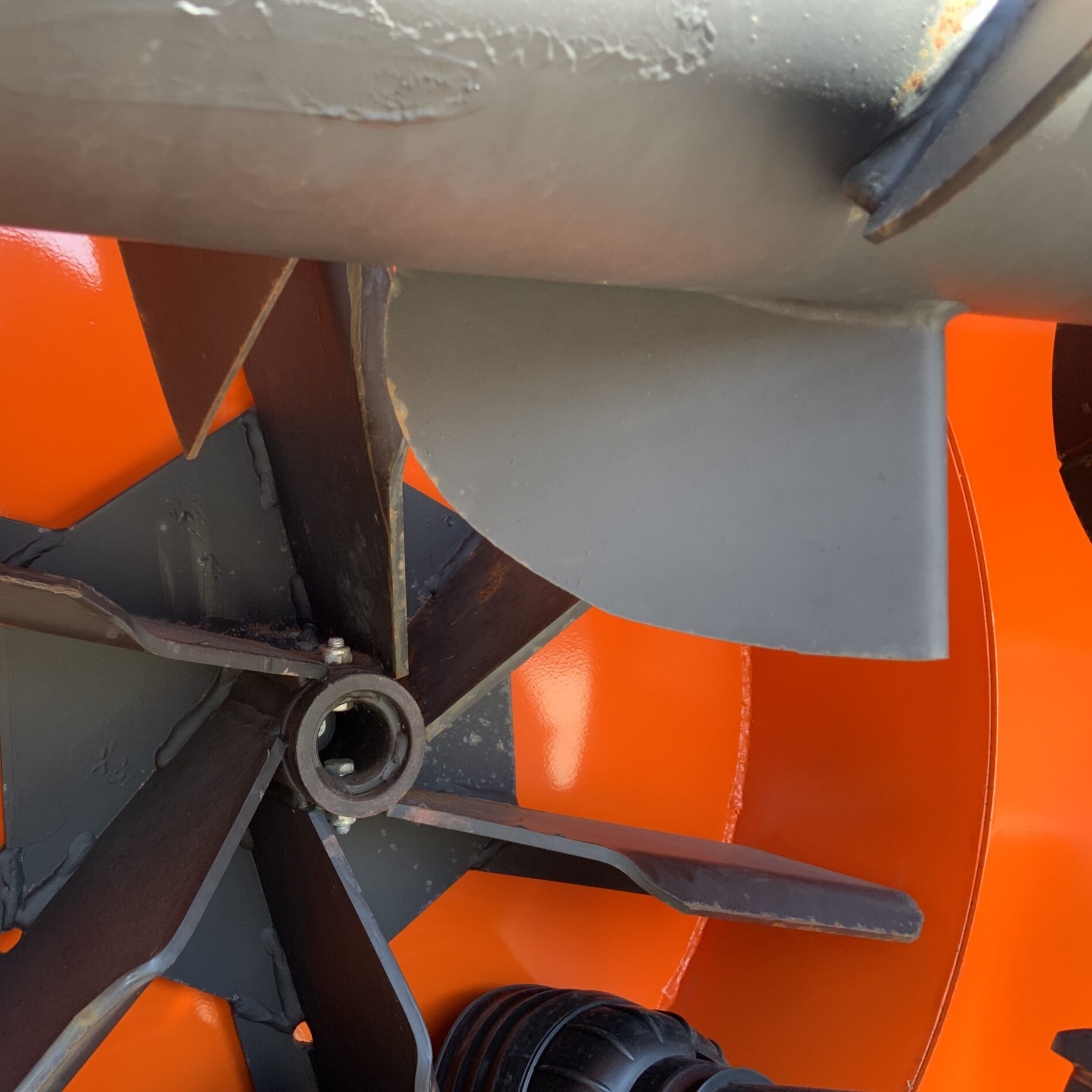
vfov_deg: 47.2
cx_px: 356
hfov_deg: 46.4
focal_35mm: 35
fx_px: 1249
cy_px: 550
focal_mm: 3
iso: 64
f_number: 1.8
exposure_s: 1/122
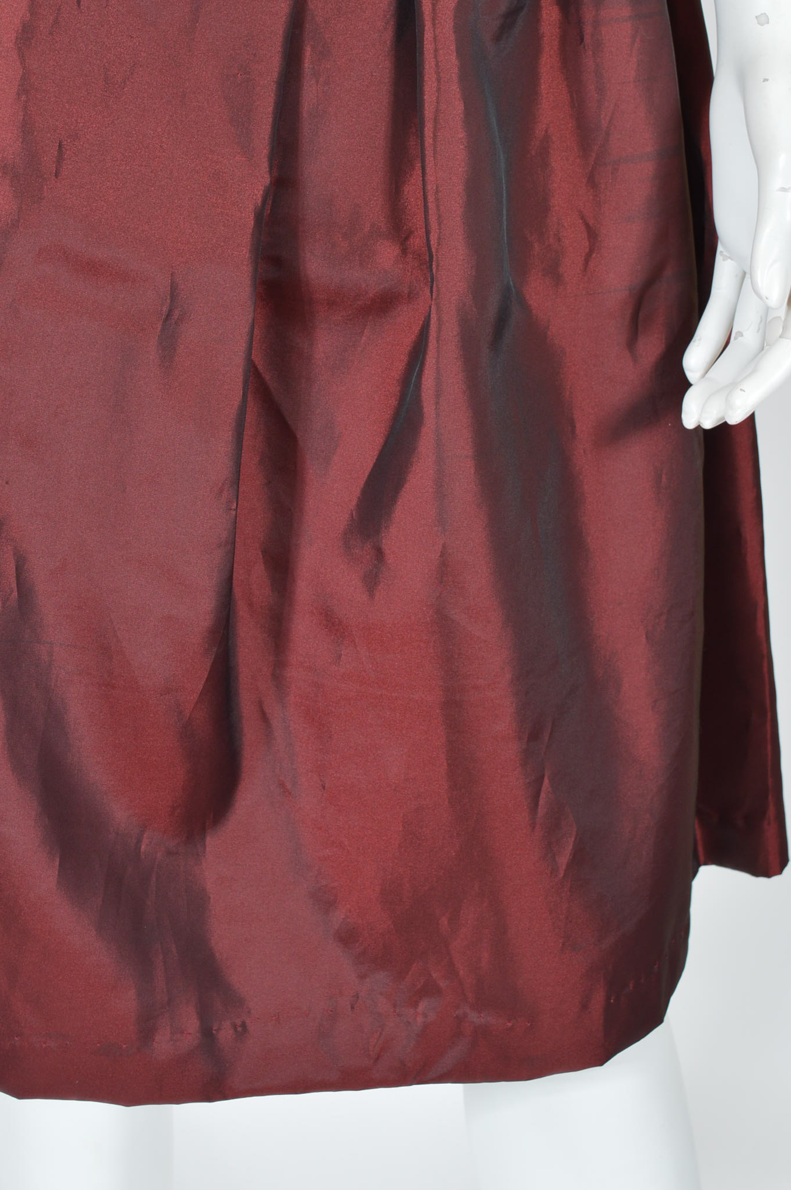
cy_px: 385
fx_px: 1972
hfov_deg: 22.6
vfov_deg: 33.2
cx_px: 265
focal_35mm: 60
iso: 200
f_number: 6.3
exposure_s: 1/80
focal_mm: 27
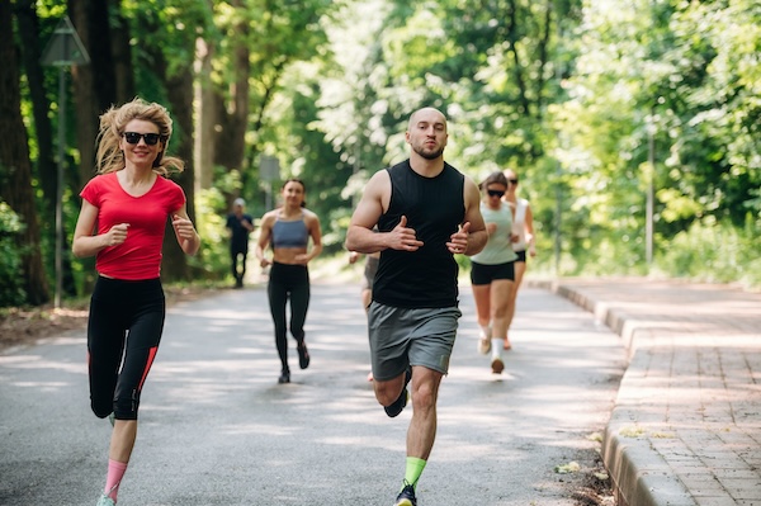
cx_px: 380
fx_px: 2323
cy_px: 253
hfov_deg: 18.6
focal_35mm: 110
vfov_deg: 12.4
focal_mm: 110
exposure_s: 1/2500
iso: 1600
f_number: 3.5
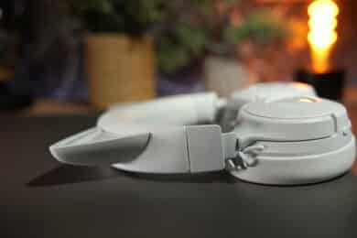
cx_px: 178
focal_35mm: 40
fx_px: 401
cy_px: 119
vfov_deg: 33.1
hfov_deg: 48.0
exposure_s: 1/100
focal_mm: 40.4
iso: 100
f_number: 2.8
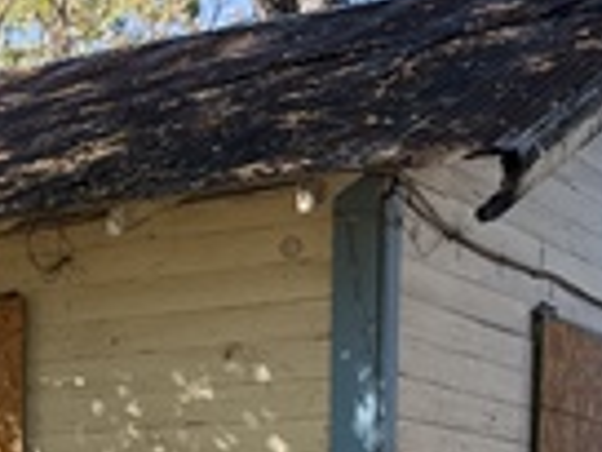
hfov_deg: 15.3
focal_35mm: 113
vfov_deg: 12.8
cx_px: -438
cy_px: 536
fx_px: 1965
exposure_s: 1/1046
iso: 100
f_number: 1.78
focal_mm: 6.76
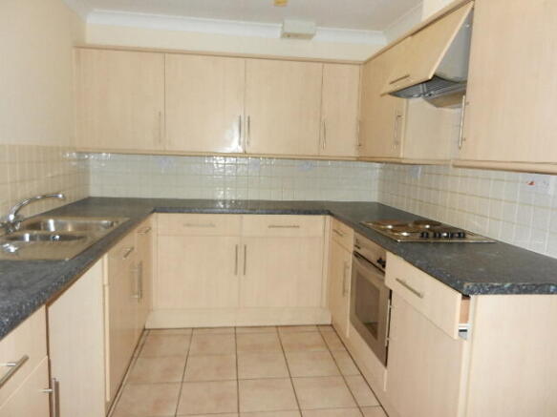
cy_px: 208
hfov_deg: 69.4
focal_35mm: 25
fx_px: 402
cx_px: 278
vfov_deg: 54.9
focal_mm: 4.5
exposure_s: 1/30
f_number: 3.5
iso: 220
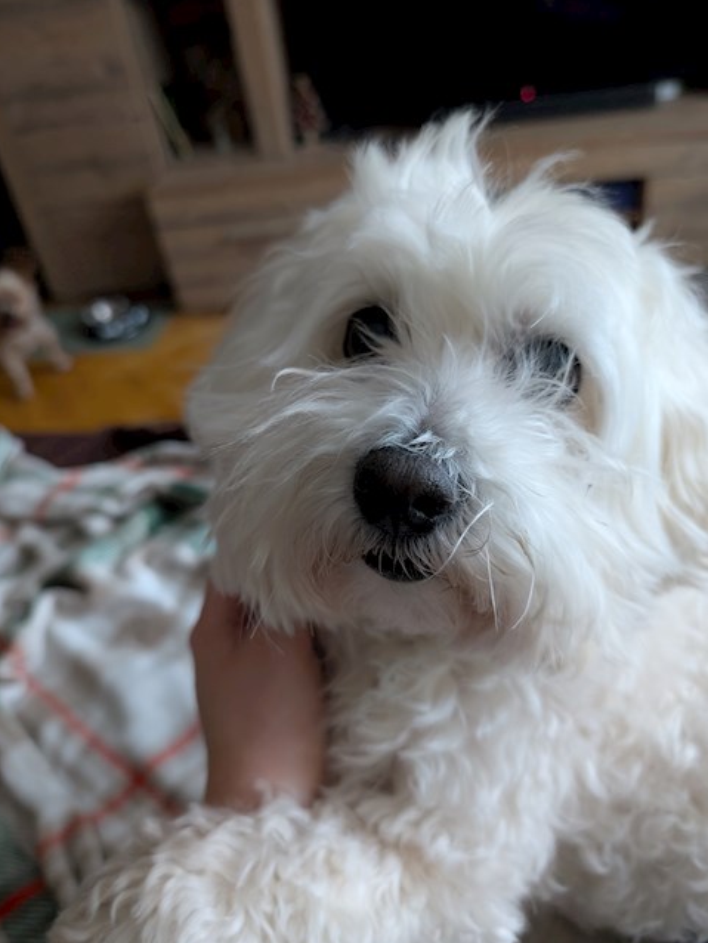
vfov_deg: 69.4
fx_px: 681
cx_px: 356
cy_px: 479
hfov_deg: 54.9
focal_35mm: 25
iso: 1646
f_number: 1.68
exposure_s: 1/62
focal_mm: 6.9
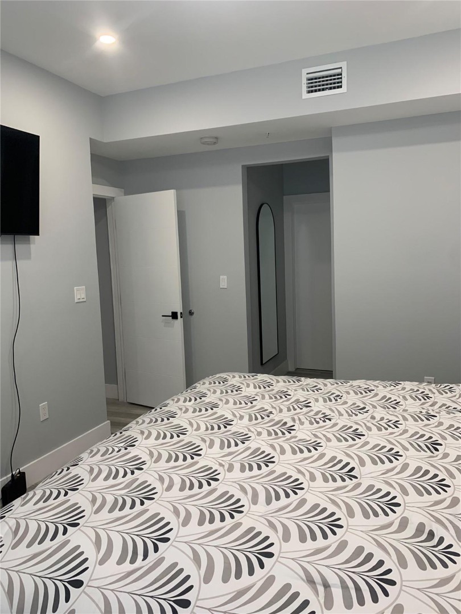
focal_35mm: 26
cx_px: 230
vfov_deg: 67.3
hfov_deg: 53.1
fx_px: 462
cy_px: 307
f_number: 1.8
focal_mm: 4.25
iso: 64
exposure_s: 1/60
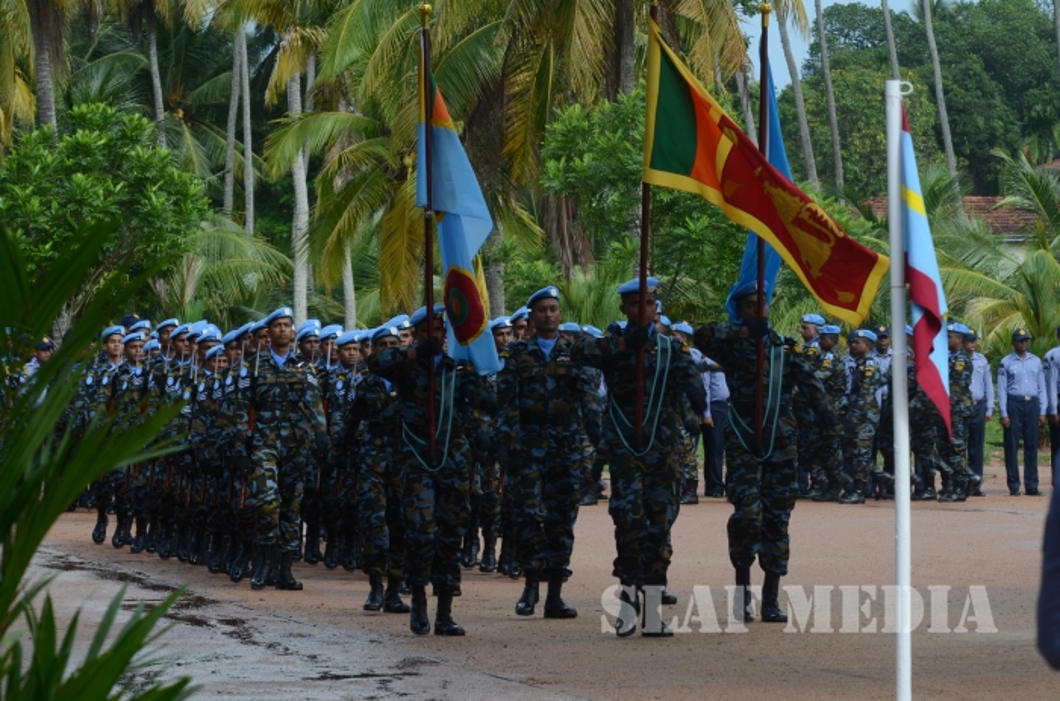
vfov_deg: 6.3
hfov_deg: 9.5
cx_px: 530
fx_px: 6388
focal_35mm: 218
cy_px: 350
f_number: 14
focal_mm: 145
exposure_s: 1/125
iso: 160
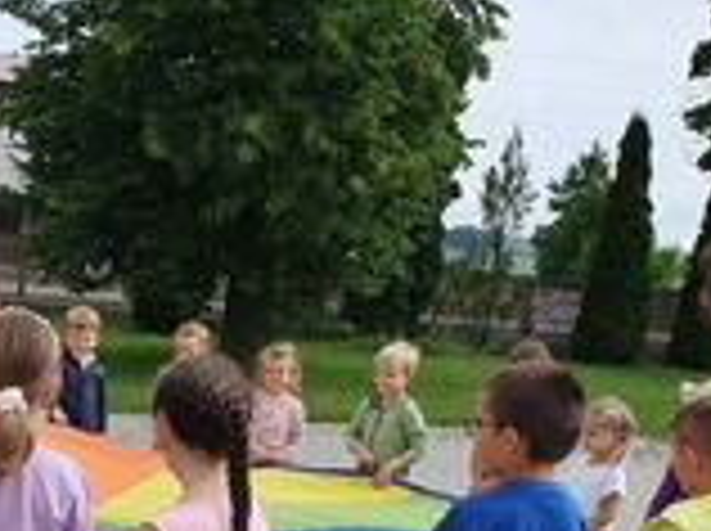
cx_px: 86
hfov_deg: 28.4
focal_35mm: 66
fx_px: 1354
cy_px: 549
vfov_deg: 21.3
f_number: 2.4
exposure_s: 1/1156
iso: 50
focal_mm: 4.32
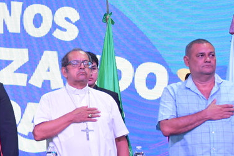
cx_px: -51
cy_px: 86
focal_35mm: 140
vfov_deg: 9.8
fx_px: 910
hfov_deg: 14.2
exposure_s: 1/160
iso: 2000
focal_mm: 34
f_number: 4.5
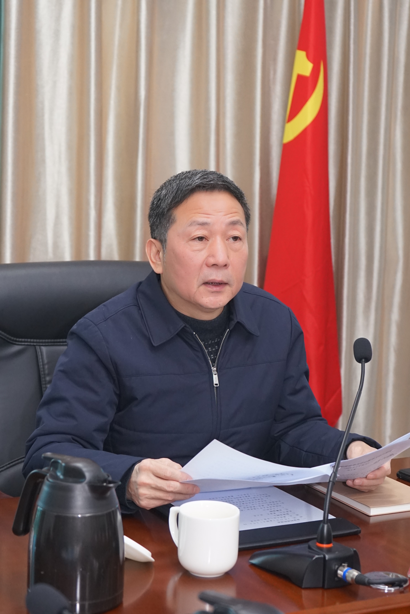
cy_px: 307
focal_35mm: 48
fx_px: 820
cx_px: 205
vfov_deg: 41.1
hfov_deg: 28.1
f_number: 4.5
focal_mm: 48
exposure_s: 1/160
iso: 1600
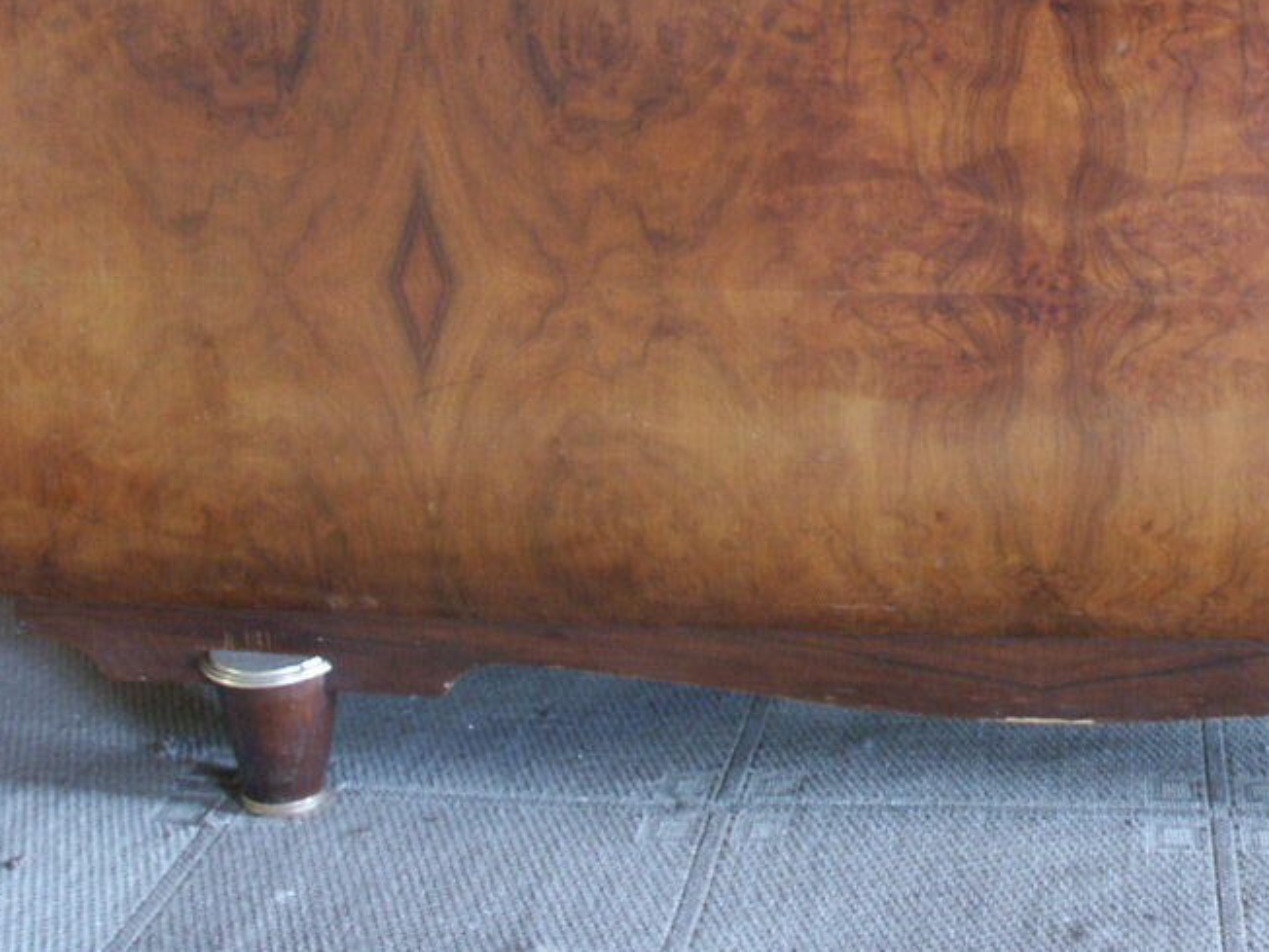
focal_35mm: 55
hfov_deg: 33.7
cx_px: 1045
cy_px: 58
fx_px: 2016
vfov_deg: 25.6
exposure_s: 1/4
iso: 200
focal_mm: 7.21
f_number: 3.5
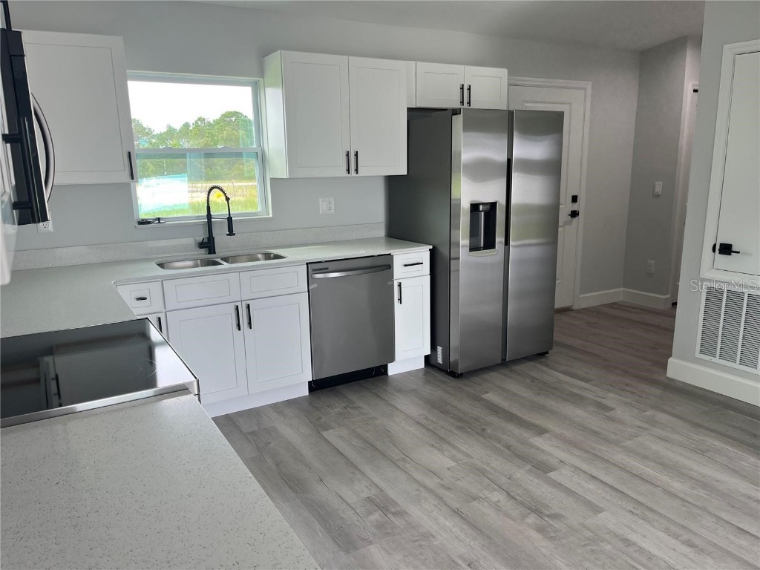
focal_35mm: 26
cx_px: 380
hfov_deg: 67.3
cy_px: 285
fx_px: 571
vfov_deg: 53.1
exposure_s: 1/120
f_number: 1.6
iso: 50
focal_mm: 5.1
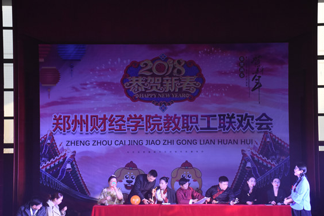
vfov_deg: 15.9
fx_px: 774
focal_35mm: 86
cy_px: 100
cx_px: 173
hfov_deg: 23.6
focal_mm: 50
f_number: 4.8
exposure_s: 1/200
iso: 2000
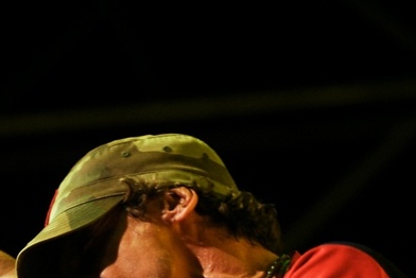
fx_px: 5261
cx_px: 100
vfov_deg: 3.0
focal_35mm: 455
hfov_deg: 4.5
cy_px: 355
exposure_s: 1/50
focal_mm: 116
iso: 400
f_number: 2.8
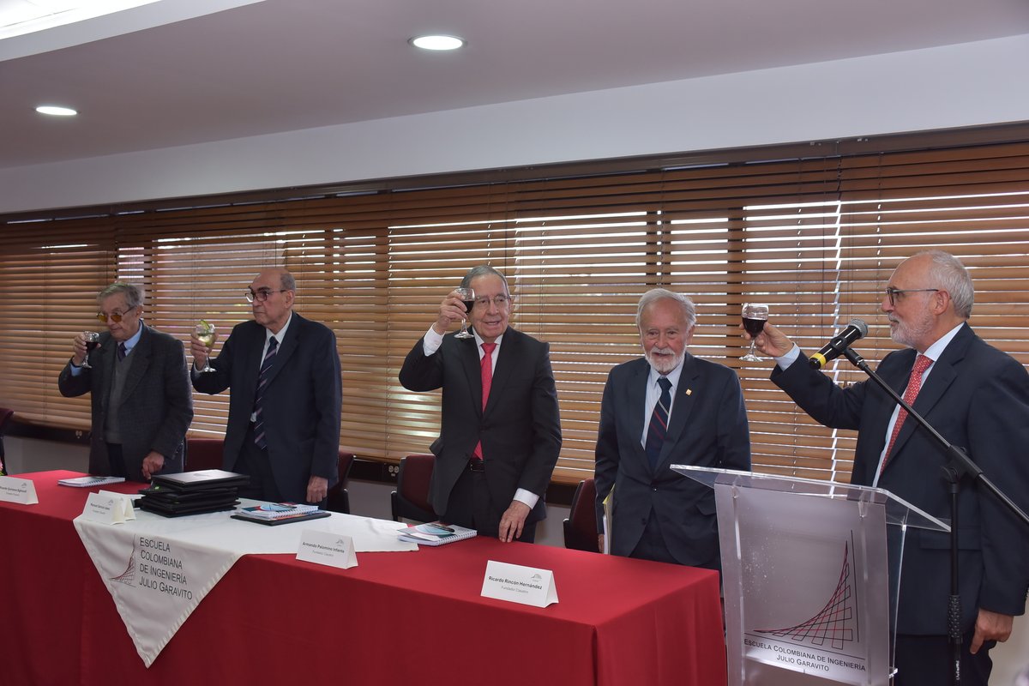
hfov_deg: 53.1
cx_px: 514
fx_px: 1029
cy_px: 343
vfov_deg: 36.9
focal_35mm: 36
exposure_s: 1/100
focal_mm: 36
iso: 800
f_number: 5.6
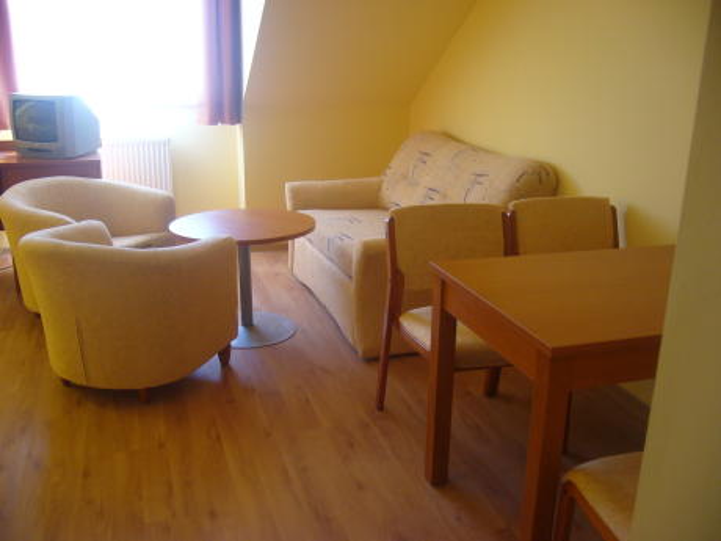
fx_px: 729
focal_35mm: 35
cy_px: 270
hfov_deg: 52.6
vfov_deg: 40.7
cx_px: 360
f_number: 2.8
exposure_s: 1/40
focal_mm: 5.8
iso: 100
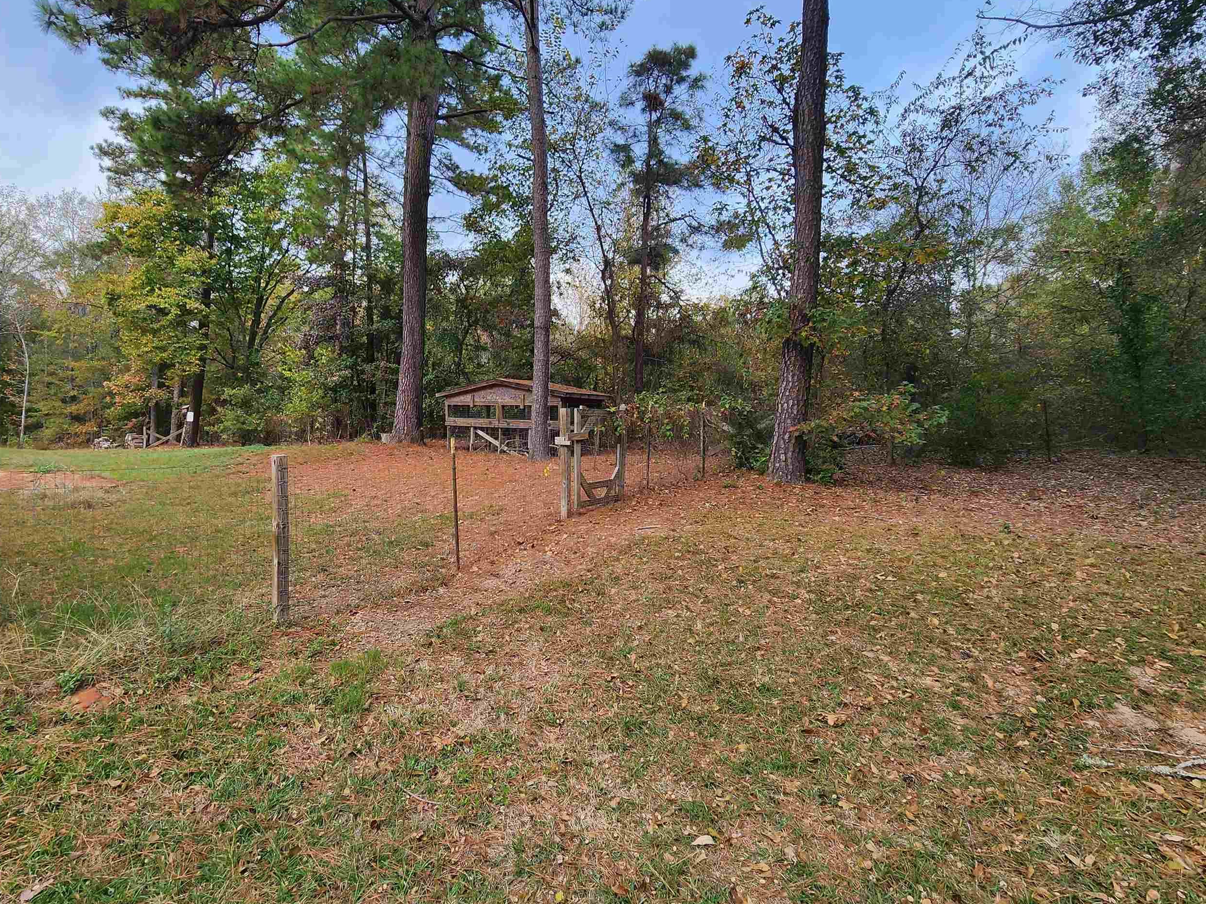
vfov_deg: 77.8
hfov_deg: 94.1
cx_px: 535
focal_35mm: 16
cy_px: 403
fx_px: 557
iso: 50
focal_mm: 2.2
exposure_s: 1/293
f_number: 2.2
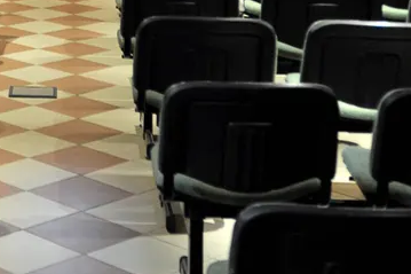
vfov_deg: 11.2
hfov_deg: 16.8
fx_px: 1335
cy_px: -155
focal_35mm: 117
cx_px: -68
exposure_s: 1/15
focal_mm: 35
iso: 400
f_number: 2.8
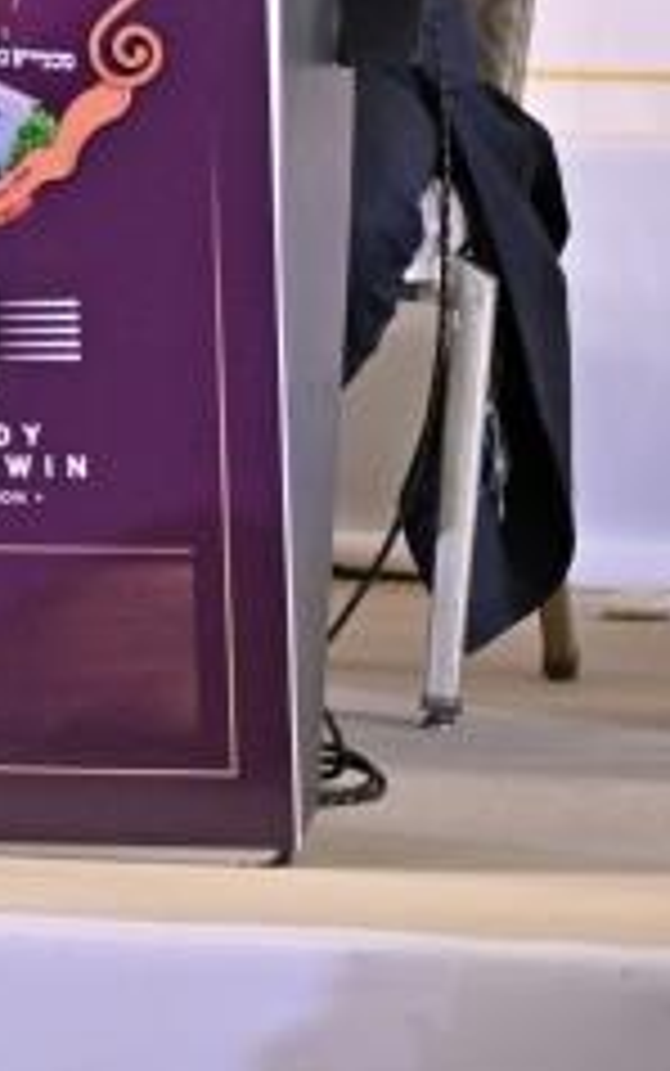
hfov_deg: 4.8
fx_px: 7558
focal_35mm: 259
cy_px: -457
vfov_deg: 8.0
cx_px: -1466
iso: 640
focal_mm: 59
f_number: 4
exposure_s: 1/200
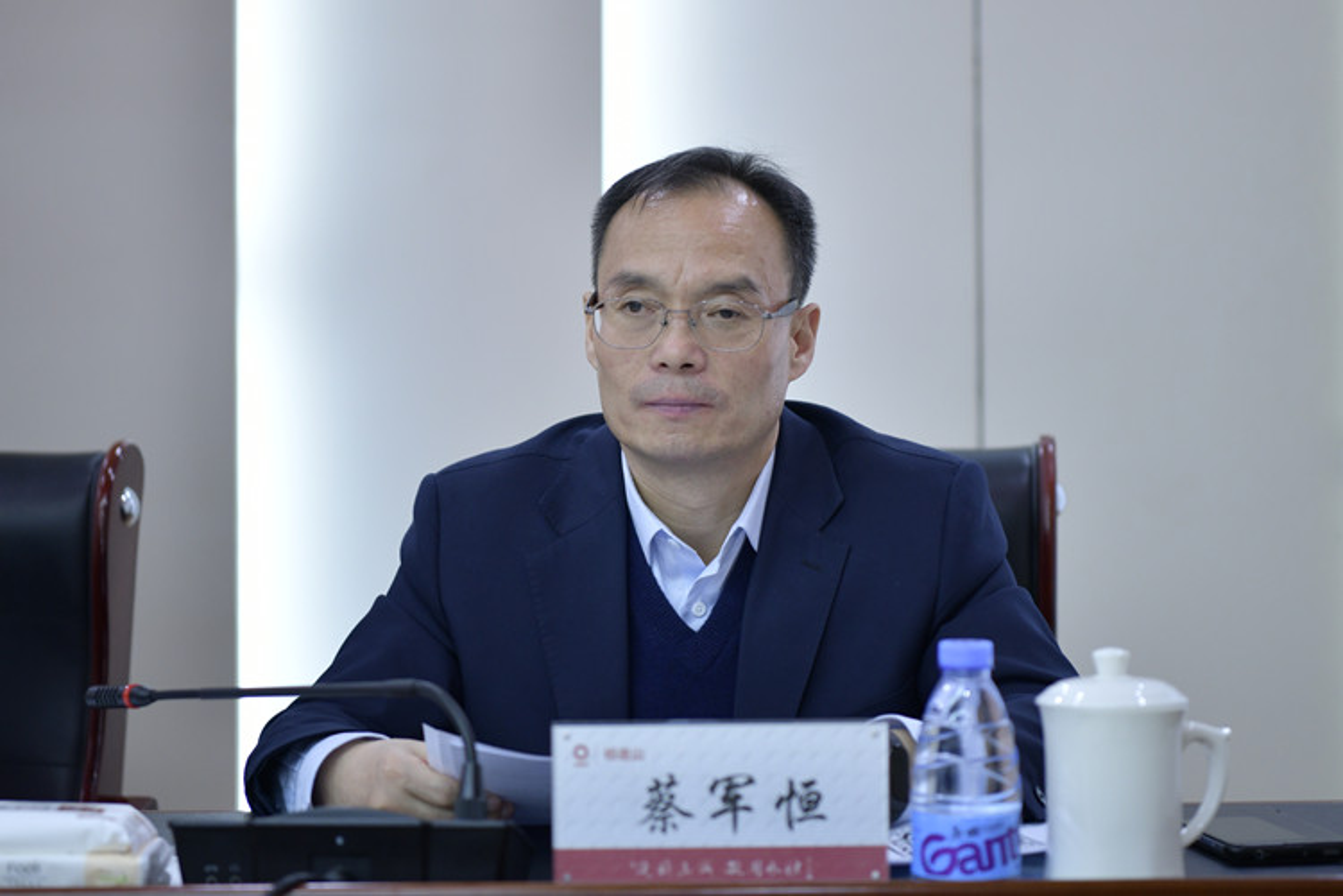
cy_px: 448
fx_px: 2611
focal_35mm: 70
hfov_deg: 28.8
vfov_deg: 19.5
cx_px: 672
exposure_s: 1/125
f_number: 2.8
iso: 1000
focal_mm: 70
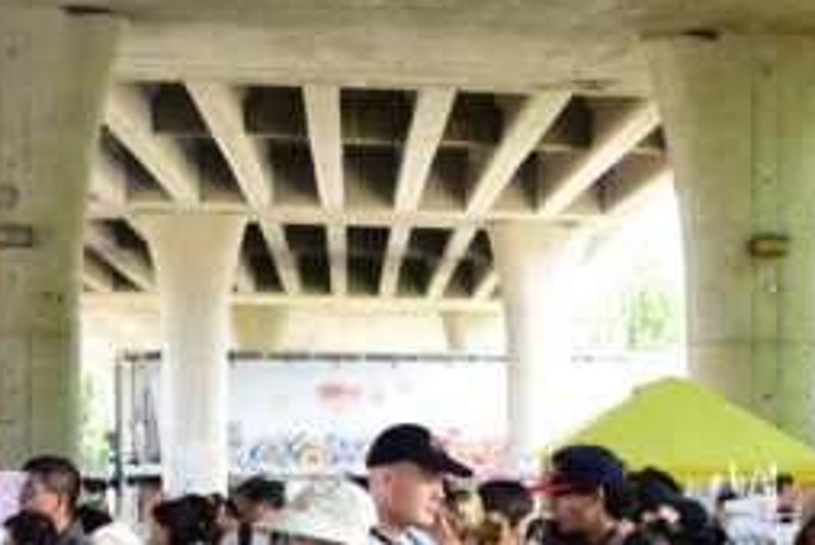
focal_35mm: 121
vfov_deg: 11.2
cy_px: 550
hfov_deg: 16.9
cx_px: 314
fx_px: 2742
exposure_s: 1/60
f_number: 6.3
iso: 500
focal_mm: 40
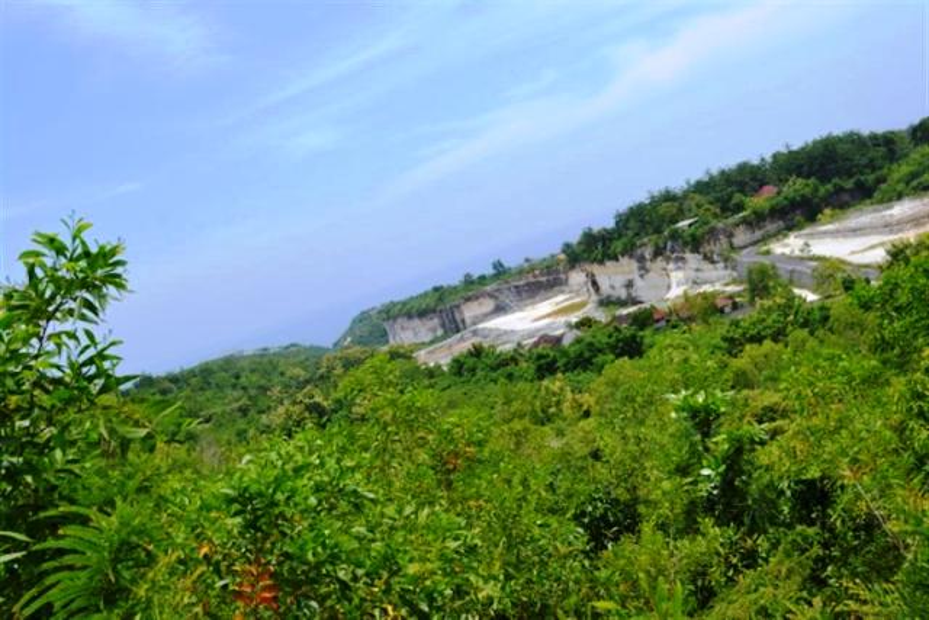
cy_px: 310
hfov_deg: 49.5
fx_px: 1007
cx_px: 464
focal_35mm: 39
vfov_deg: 34.2
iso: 100
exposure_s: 1/250
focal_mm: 26
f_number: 8
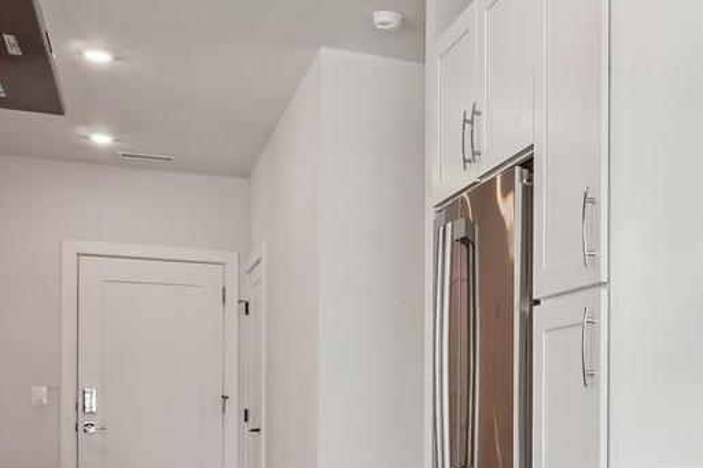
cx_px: 669
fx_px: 906
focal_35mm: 46
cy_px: 384
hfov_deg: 38.6
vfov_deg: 28.3
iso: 500
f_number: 8
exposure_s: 1/25
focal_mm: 11
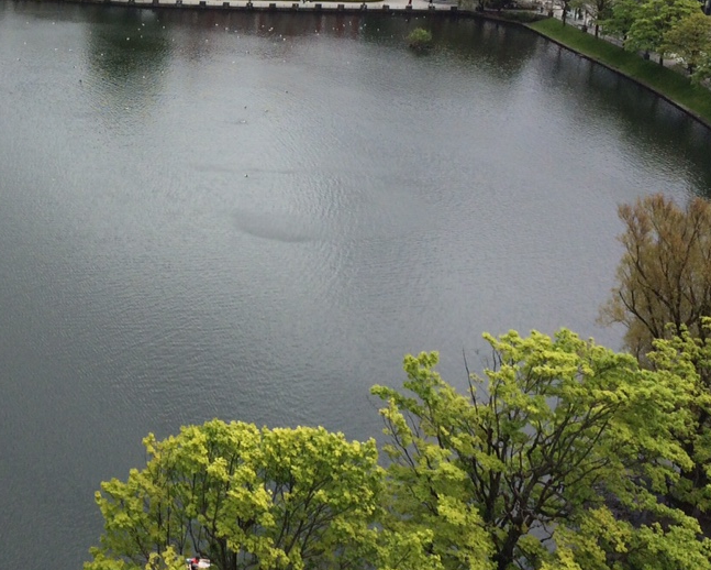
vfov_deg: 26.3
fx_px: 1179
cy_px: 65
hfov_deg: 32.2
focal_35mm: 56
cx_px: 92
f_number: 2.2
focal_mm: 4.15
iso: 32
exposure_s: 1/2053
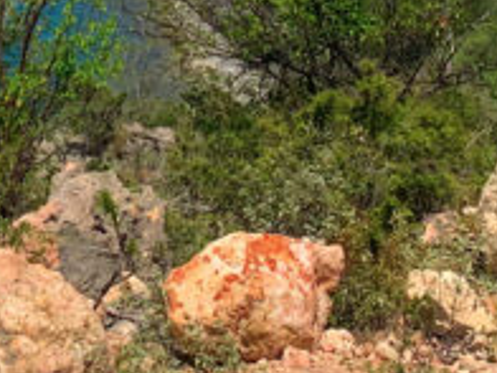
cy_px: -249
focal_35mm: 102
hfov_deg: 18.8
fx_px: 1464
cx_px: 5
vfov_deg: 13.4
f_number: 1.8
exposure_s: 1/3401
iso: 25
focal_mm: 4.25
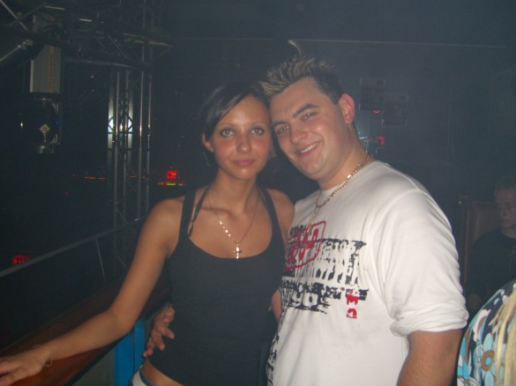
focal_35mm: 39
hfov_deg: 47.9
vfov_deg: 36.8
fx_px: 581
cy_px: 190
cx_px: 256
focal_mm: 7.9
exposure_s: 1/60
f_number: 2.8
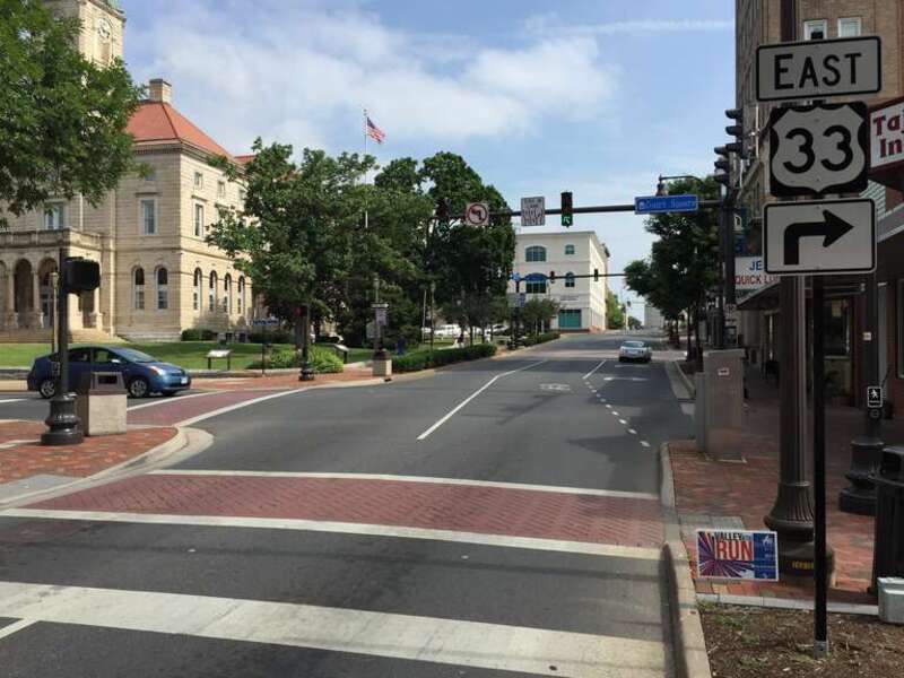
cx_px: 452
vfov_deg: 48.2
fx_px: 757
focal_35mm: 29
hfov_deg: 61.7
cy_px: 339
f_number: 2.2
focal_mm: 4.15
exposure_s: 1/2198
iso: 32
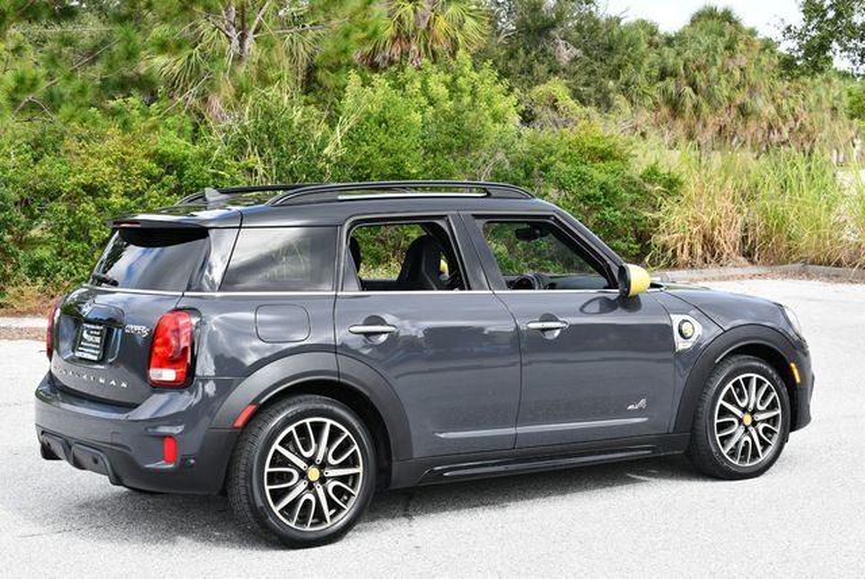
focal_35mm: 68
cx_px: 432
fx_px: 1635
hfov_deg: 29.6
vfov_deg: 20.1
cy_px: 290
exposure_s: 1/250
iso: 200
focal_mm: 34
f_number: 7.1
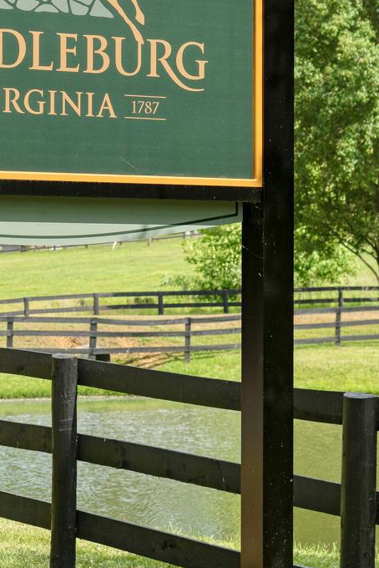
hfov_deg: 12.0
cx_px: -6
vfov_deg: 18.1
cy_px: 232
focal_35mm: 113
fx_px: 1783
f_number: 5.6
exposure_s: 1/640
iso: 320
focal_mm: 50
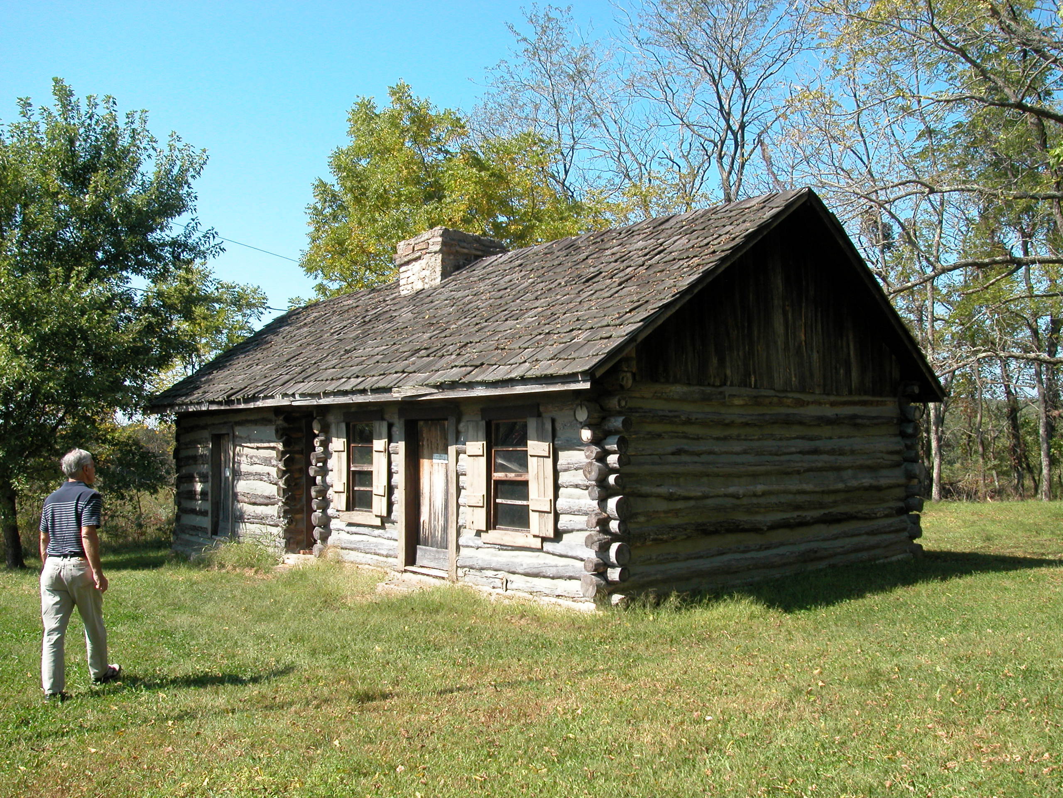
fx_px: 860
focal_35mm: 28
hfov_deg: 63.4
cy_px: 399
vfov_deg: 49.7
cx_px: 532
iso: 100
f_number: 5.6
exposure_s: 1/225
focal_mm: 7.1
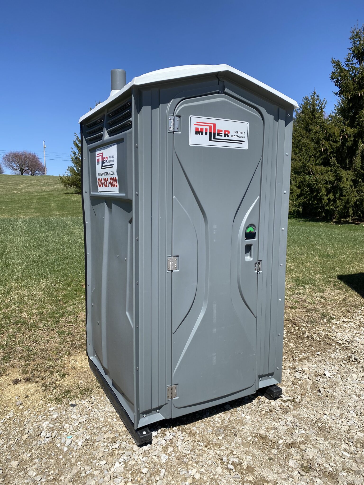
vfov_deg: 67.3
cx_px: 182
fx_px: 365
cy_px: 242
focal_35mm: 26
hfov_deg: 53.1
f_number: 1.8
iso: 32
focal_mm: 4.25
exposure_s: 1/3205
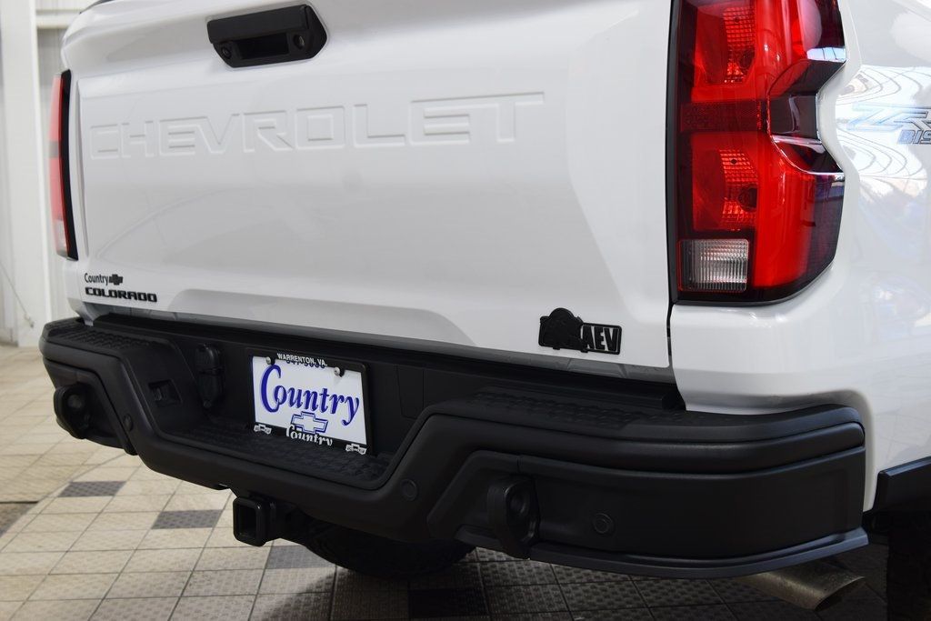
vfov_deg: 29.0
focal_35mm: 46
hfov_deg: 42.3
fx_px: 1203
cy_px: 310
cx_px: 466
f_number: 6.3
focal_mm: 31
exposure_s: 1/15
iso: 560
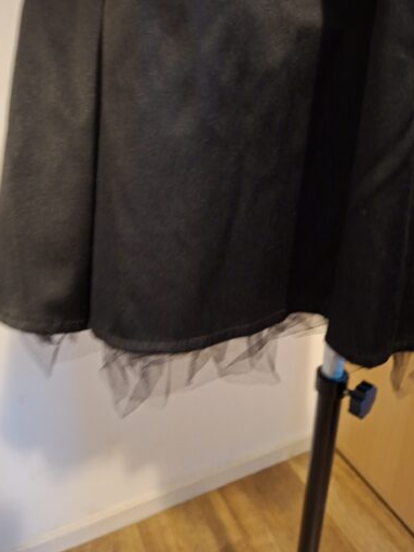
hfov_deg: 56.8
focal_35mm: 24
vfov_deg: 71.6
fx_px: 383
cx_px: 210
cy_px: 271
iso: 1250
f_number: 1.8
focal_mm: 5.54
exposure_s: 1/17
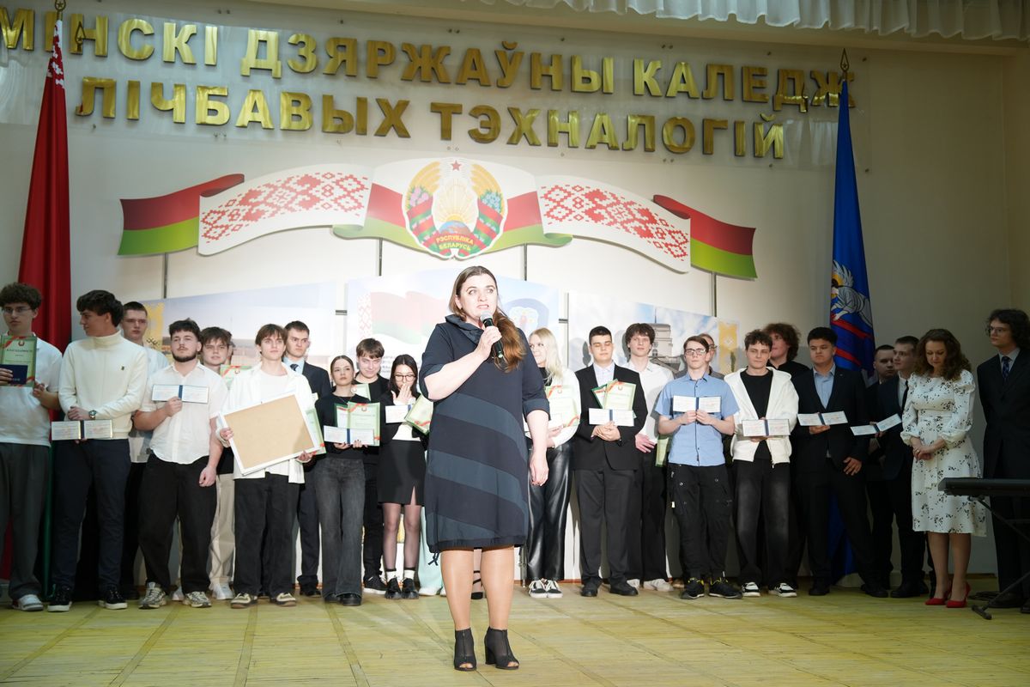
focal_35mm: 40
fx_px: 1144
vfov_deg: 33.4
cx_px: 515
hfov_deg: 48.5
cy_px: 344
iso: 800
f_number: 3.2
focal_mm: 40
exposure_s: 1/100
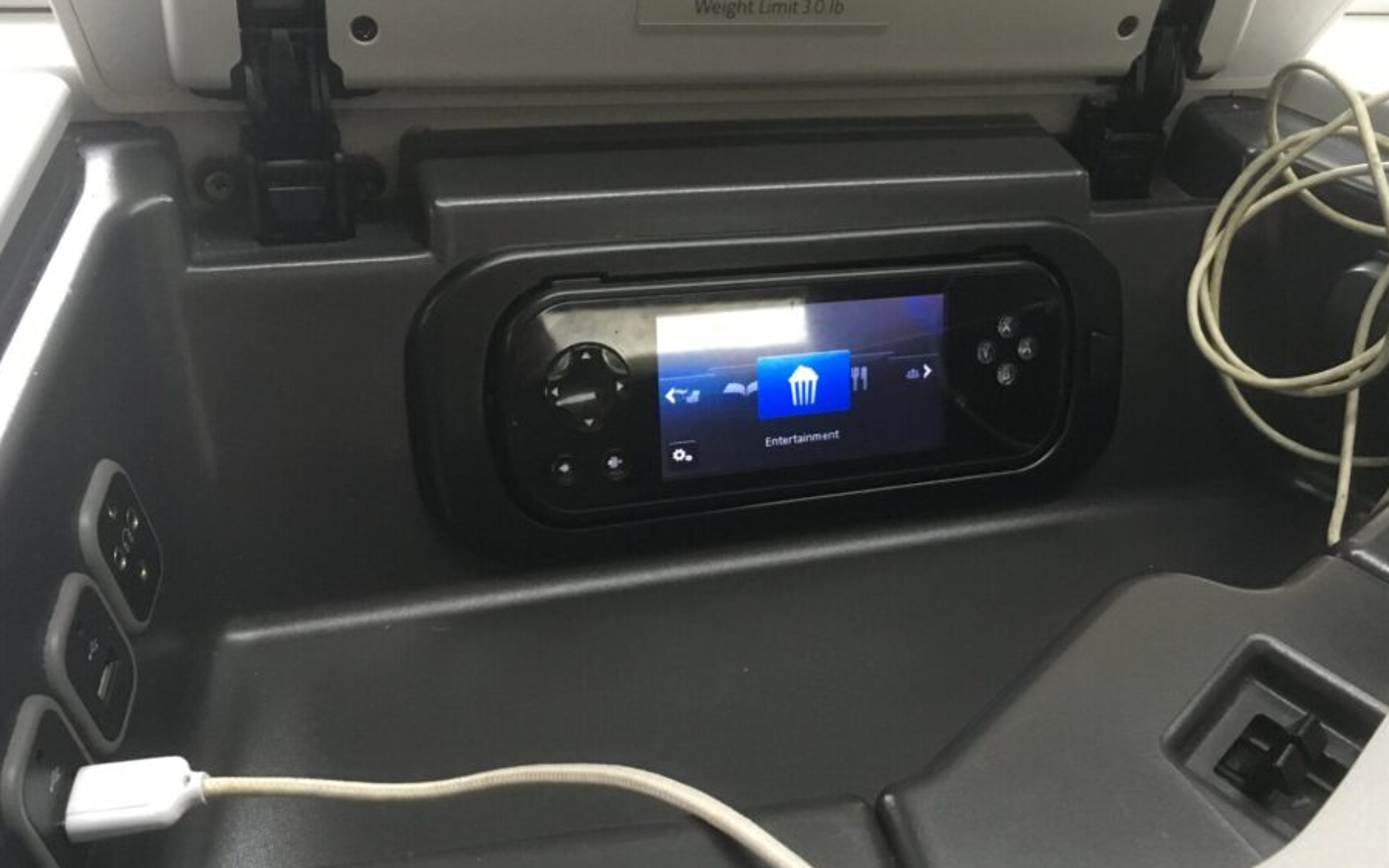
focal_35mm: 35
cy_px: 477
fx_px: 1325
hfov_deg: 55.3
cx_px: 737
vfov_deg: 36.3
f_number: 2.2
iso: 200
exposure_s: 1/25
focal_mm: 4.15
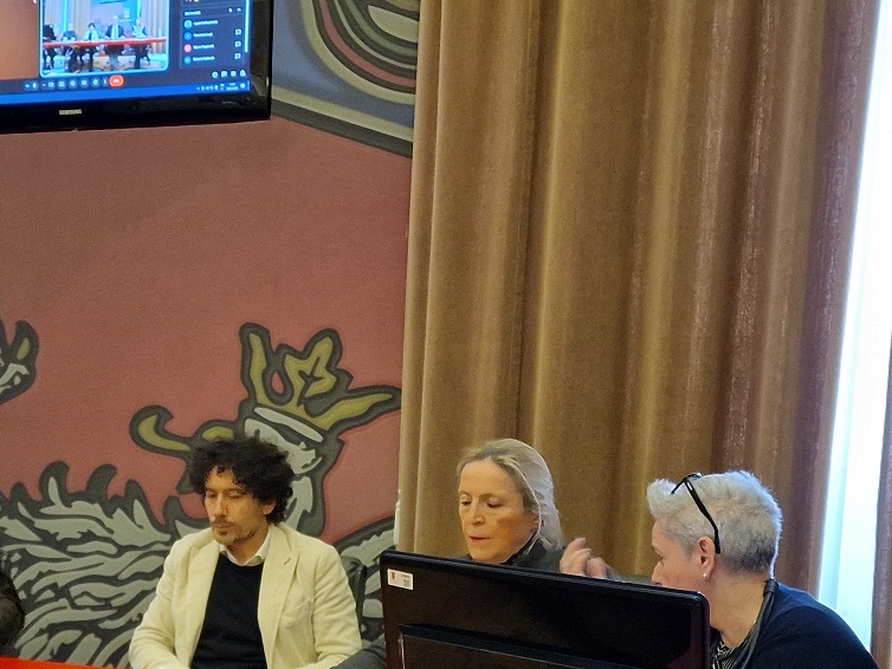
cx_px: 134
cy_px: 563
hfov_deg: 30.6
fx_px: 1572
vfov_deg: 23.6
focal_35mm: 61
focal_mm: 6.4
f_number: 1.8
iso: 640
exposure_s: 1/50
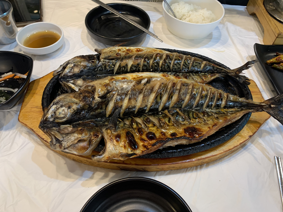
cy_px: 106
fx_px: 213
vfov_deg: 53.1
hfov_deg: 67.3
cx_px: 142
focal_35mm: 26
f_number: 1.8
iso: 250
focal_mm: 4.25
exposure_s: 1/60
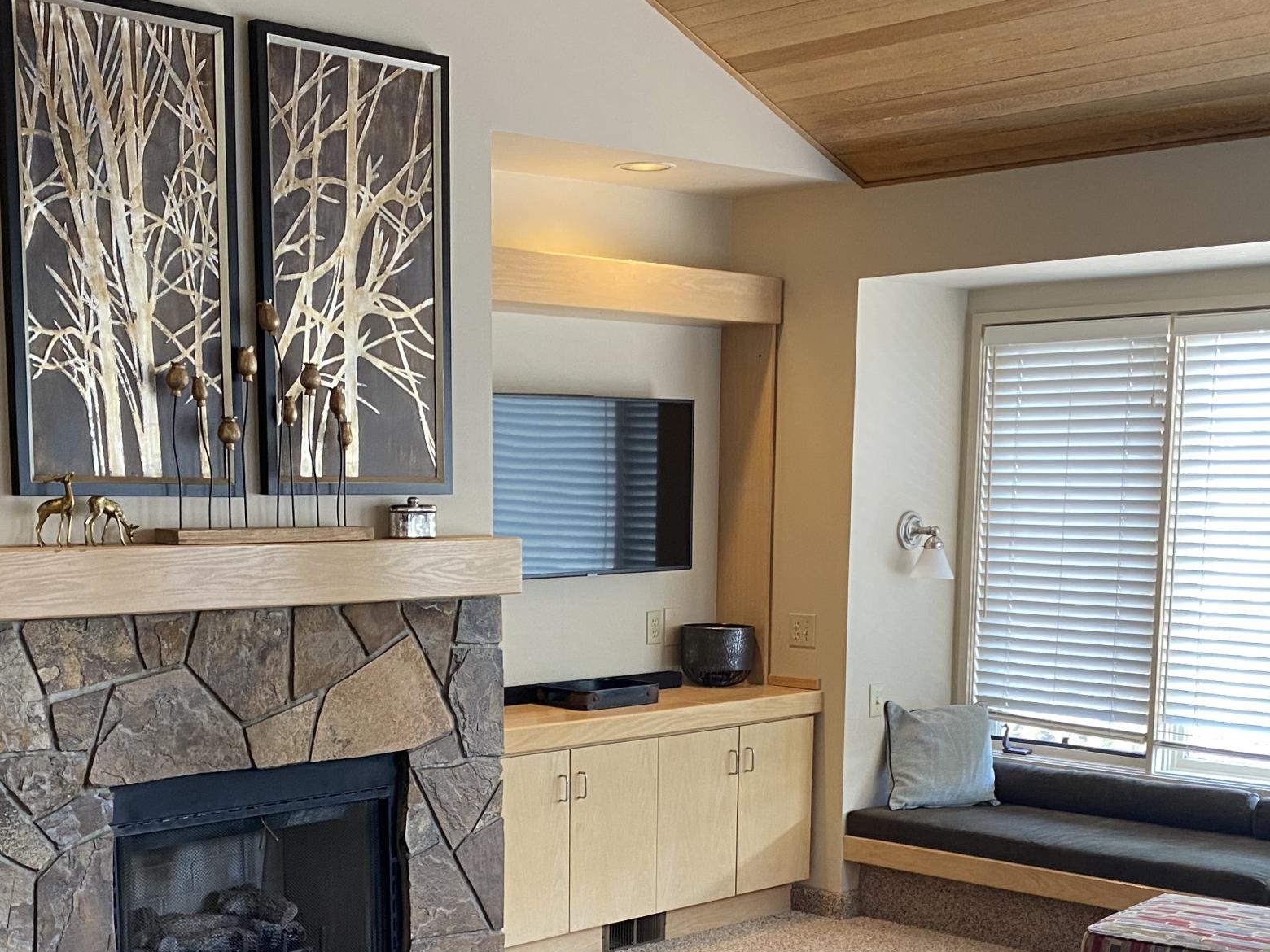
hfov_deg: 38.2
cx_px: 576
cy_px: 809
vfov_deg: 28.3
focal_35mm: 50
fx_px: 1834
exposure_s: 1/60
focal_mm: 4.25
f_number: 1.8
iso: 125
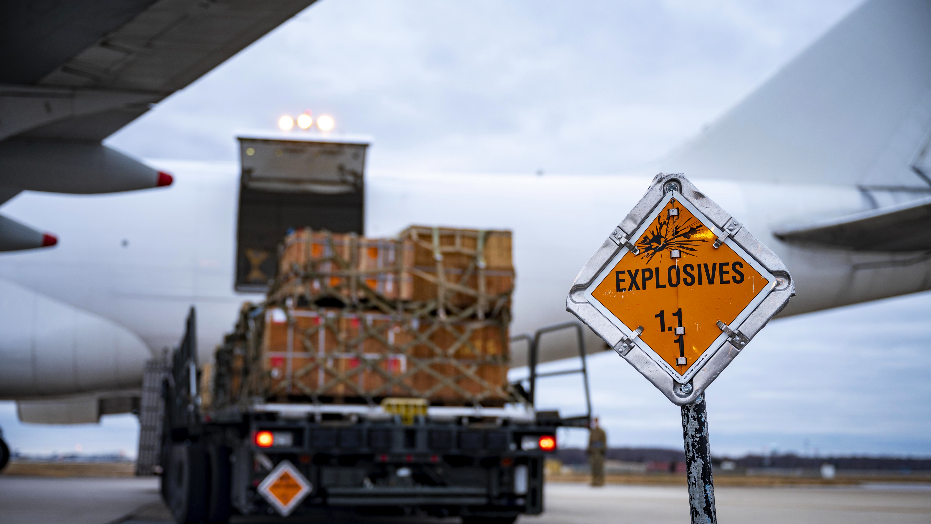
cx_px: 466
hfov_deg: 41.3
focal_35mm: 50
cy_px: 309
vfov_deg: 23.9
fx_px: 1234
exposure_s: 1/80
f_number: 2.8
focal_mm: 47
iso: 160
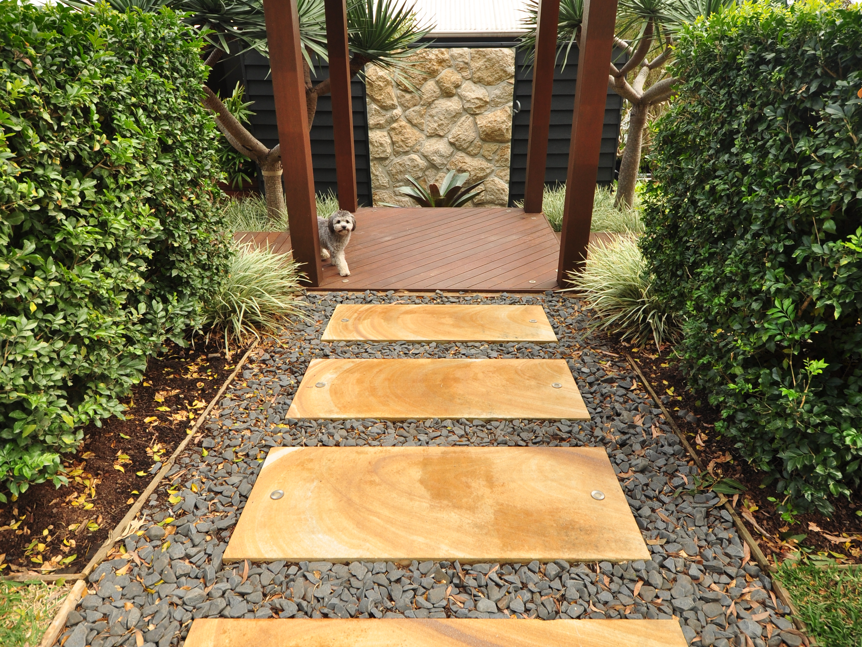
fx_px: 548
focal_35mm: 22
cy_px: 302
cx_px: 431
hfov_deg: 76.4
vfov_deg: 61.0
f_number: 4.5
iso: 200
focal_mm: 10
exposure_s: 1/320
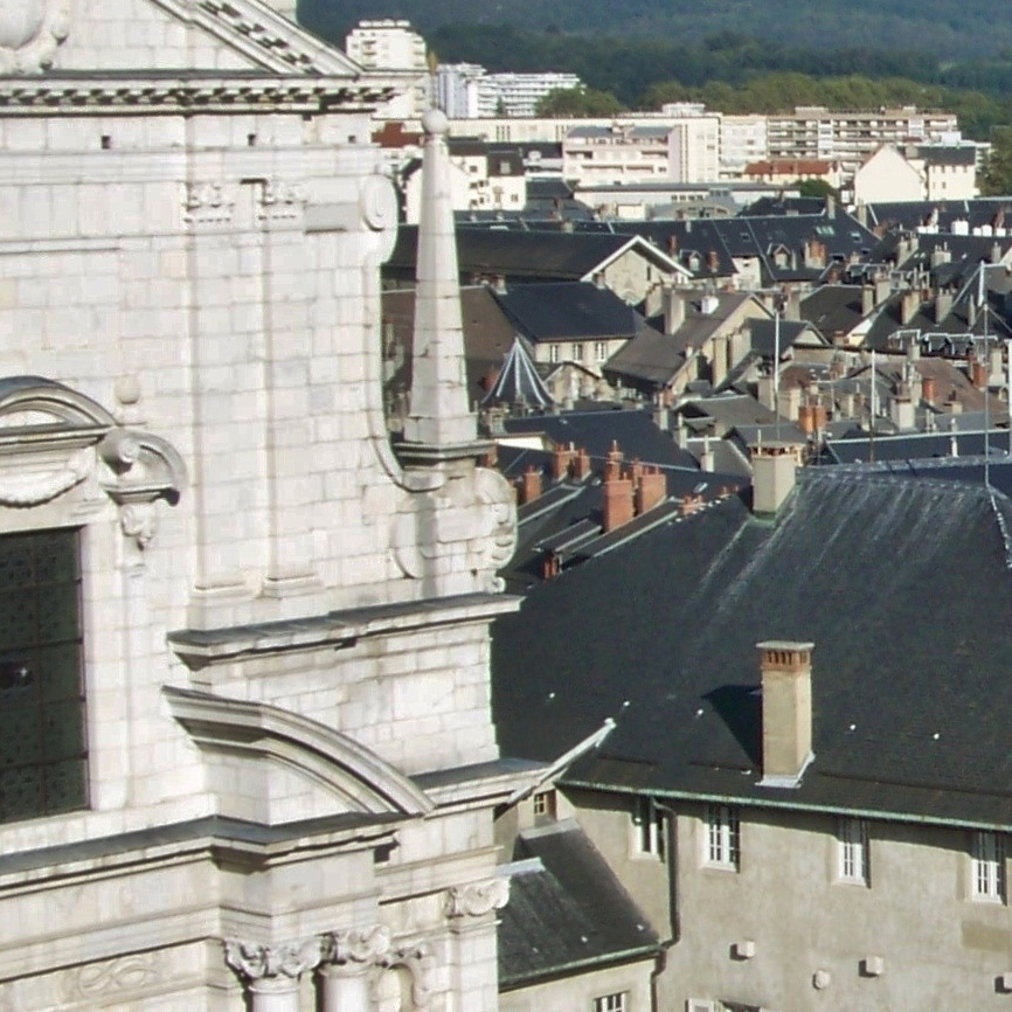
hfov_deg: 14.4
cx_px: 1174
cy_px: 564
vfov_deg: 14.8
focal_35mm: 118
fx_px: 3903
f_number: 5.6
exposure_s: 1/640
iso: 80
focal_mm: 6.3
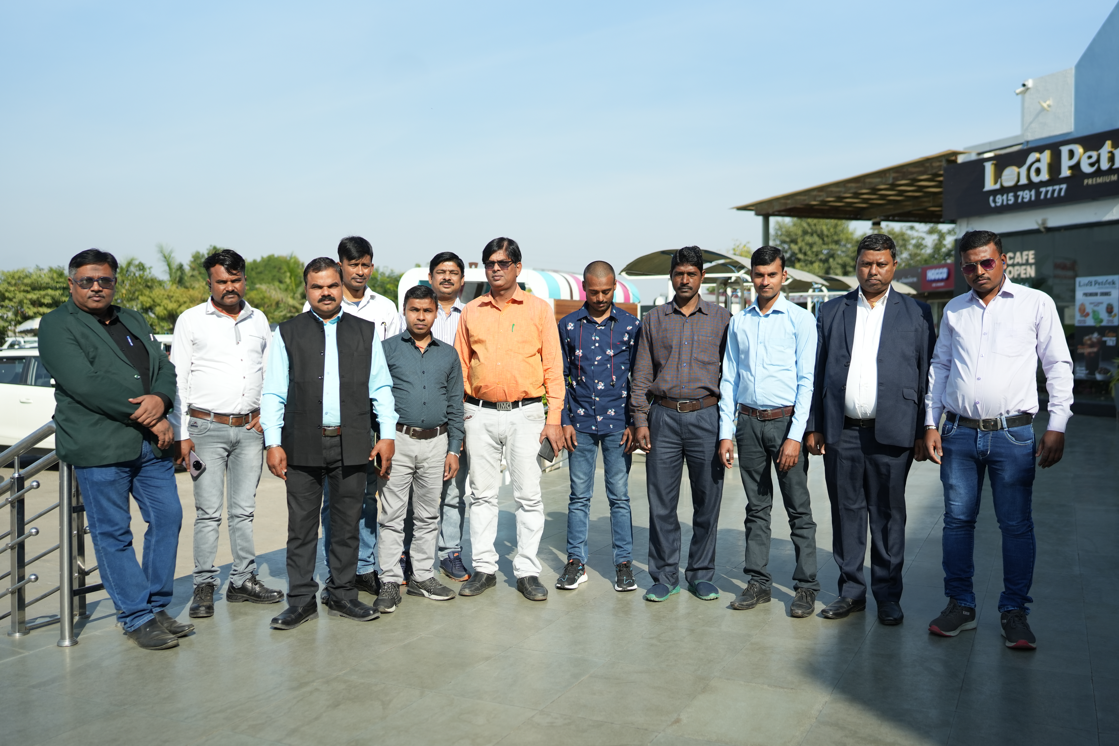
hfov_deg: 54.4
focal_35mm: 35
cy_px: 373
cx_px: 560
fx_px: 1088
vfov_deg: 37.9
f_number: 2
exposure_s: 1/6400
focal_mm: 35
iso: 200
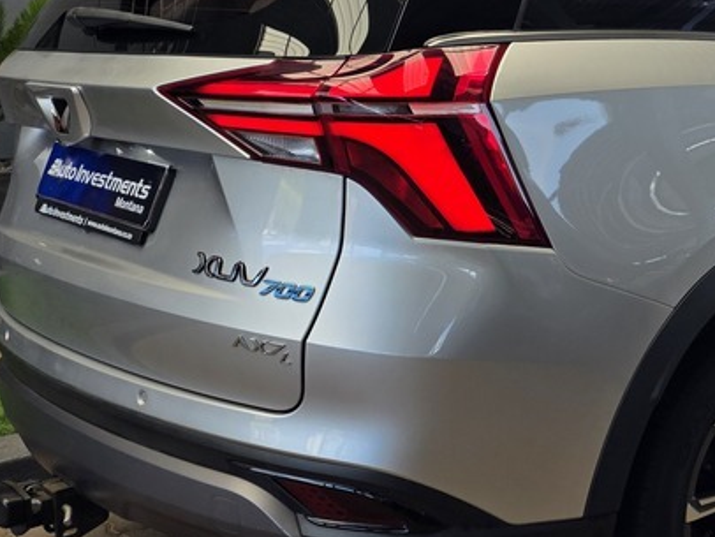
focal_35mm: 58
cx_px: 636
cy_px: 164
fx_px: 1199
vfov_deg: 25.1
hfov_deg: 31.7
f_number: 1.7
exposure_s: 1/1505
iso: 80
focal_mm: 6.25
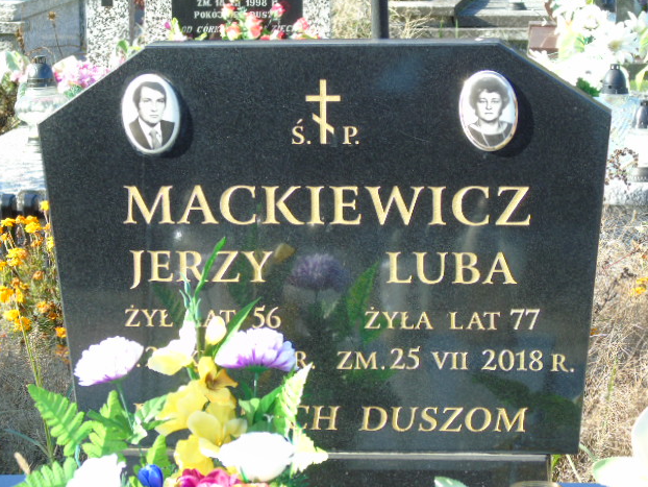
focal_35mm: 146
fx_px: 2734
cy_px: 245
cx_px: 322
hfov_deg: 13.5
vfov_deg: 10.2
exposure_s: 1/125
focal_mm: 25
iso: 100
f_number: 4.7
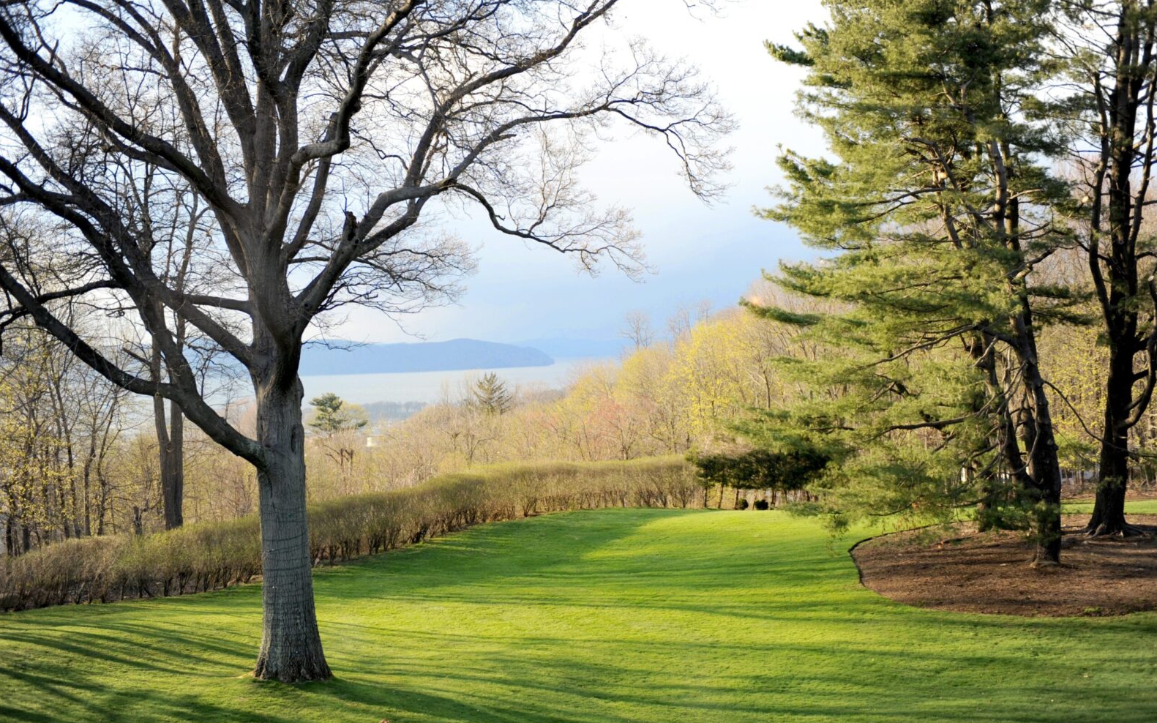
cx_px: 578
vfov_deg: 32.8
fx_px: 1230
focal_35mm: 39
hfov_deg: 50.4
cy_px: 374
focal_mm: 38
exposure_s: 1/500
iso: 200
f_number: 2.8
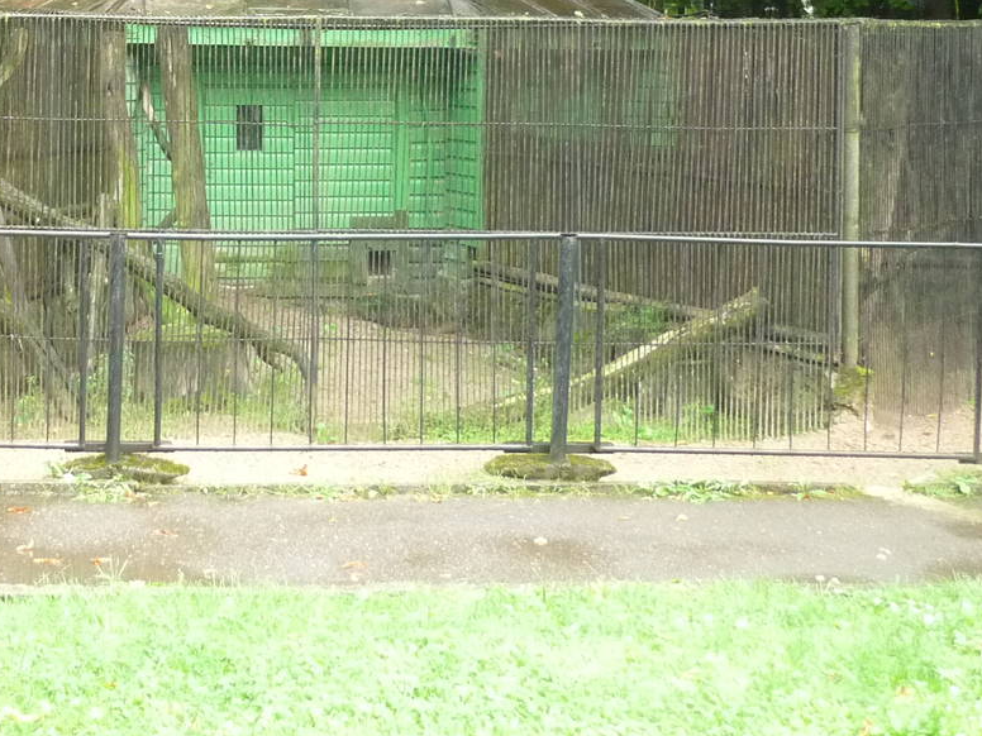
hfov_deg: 27.8
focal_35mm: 68
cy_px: -11
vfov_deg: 20.9
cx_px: 146
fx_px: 1929
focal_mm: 5.5
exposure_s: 1/30
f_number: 2.8
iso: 320
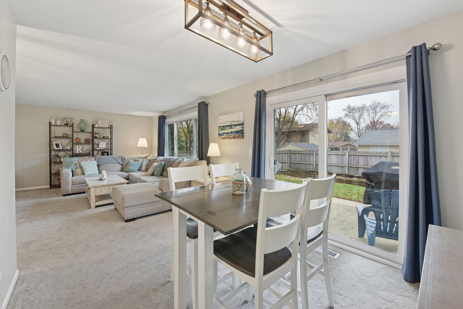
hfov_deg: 104.2
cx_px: 232
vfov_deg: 81.3
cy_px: 154
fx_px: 180
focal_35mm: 14
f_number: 8
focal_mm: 14
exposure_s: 1/20
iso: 400
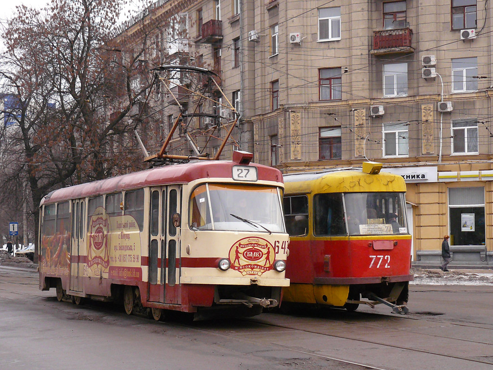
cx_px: 246
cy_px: 185
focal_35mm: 66
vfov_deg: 22.3
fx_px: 940
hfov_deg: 29.4
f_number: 3.2
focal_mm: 11
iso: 200
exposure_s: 1/800
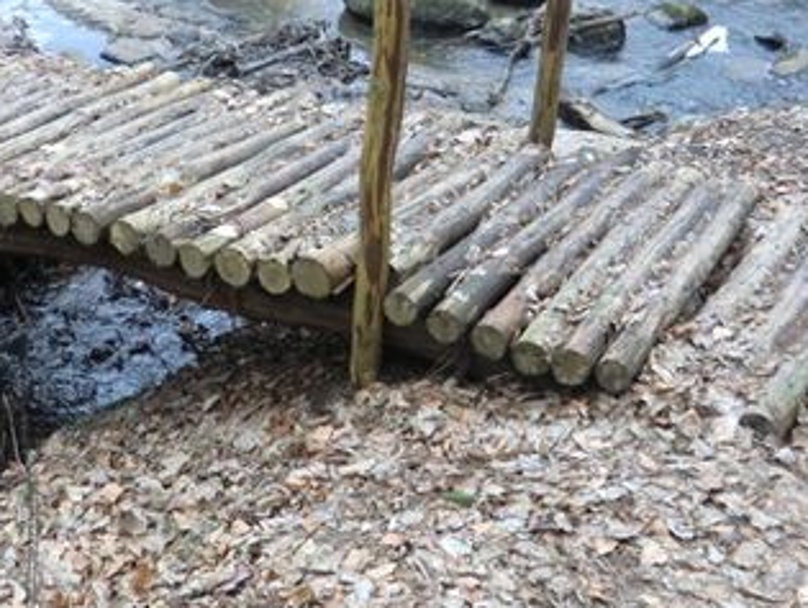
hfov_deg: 33.3
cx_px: 236
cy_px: 101
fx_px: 1332
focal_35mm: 57
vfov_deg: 25.2
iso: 250
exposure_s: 1/60
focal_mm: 5.2
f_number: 3.5
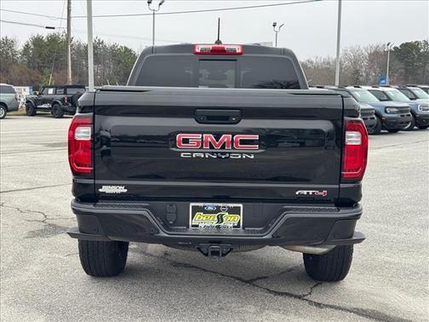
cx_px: 214
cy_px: 161
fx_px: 595
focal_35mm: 48
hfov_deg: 39.7
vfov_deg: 30.3
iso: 64
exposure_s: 1/343
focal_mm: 6.76
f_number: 1.78
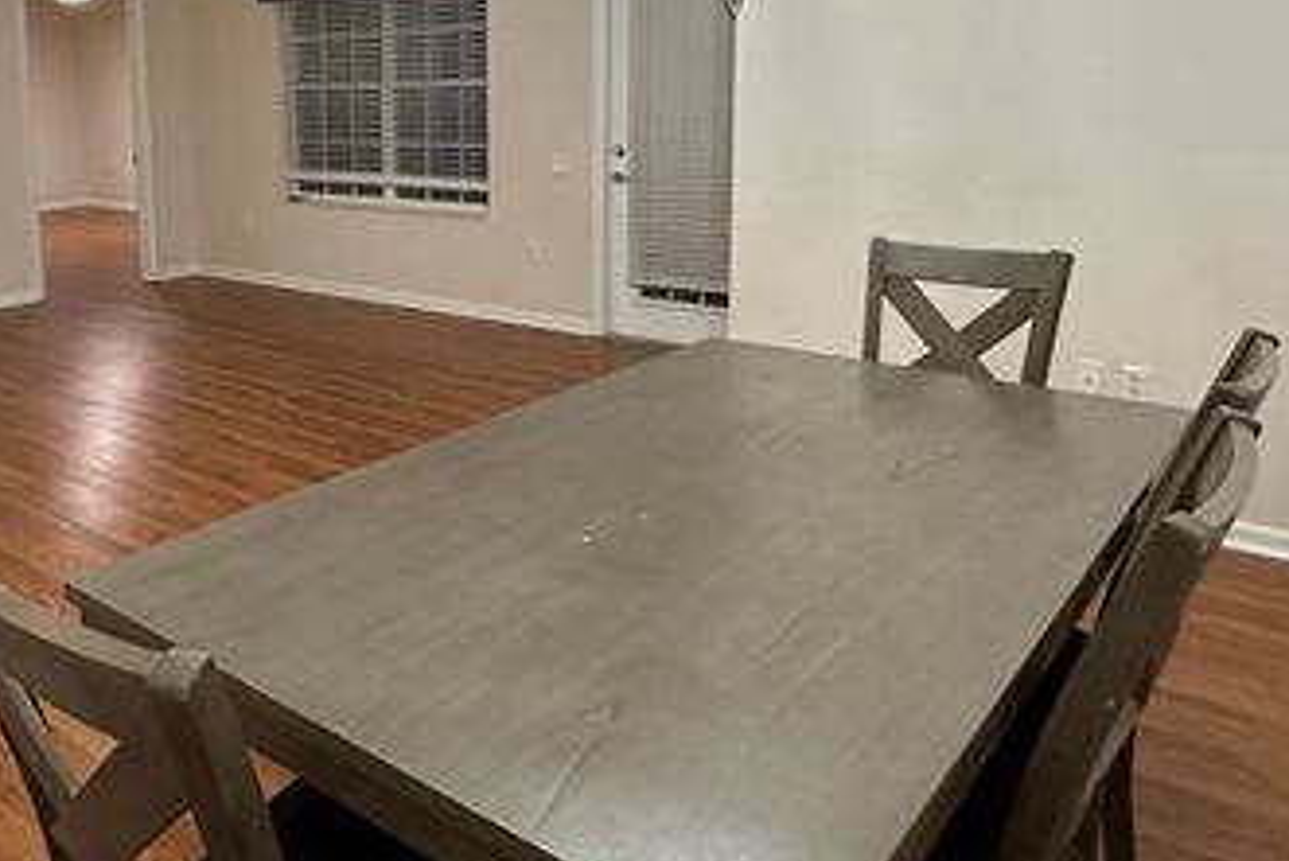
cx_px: 399
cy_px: 238
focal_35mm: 31
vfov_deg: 41.4
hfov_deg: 58.5
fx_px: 1110
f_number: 2.2
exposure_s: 1/60
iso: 400
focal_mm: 2.22
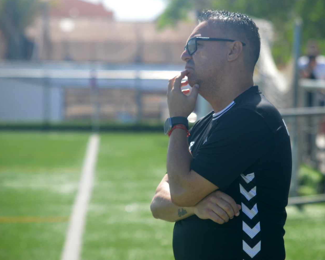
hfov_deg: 7.6
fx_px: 2453
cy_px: 130
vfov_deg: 6.1
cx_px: 195
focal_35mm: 255
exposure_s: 1/200
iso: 100
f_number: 7.1
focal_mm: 150
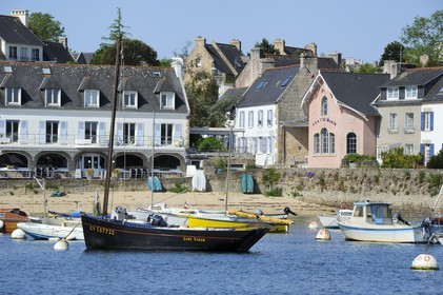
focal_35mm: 200
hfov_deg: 10.3
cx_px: 222
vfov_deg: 6.9
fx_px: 2459
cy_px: 148
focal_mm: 200
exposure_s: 1/640
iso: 400
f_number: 14
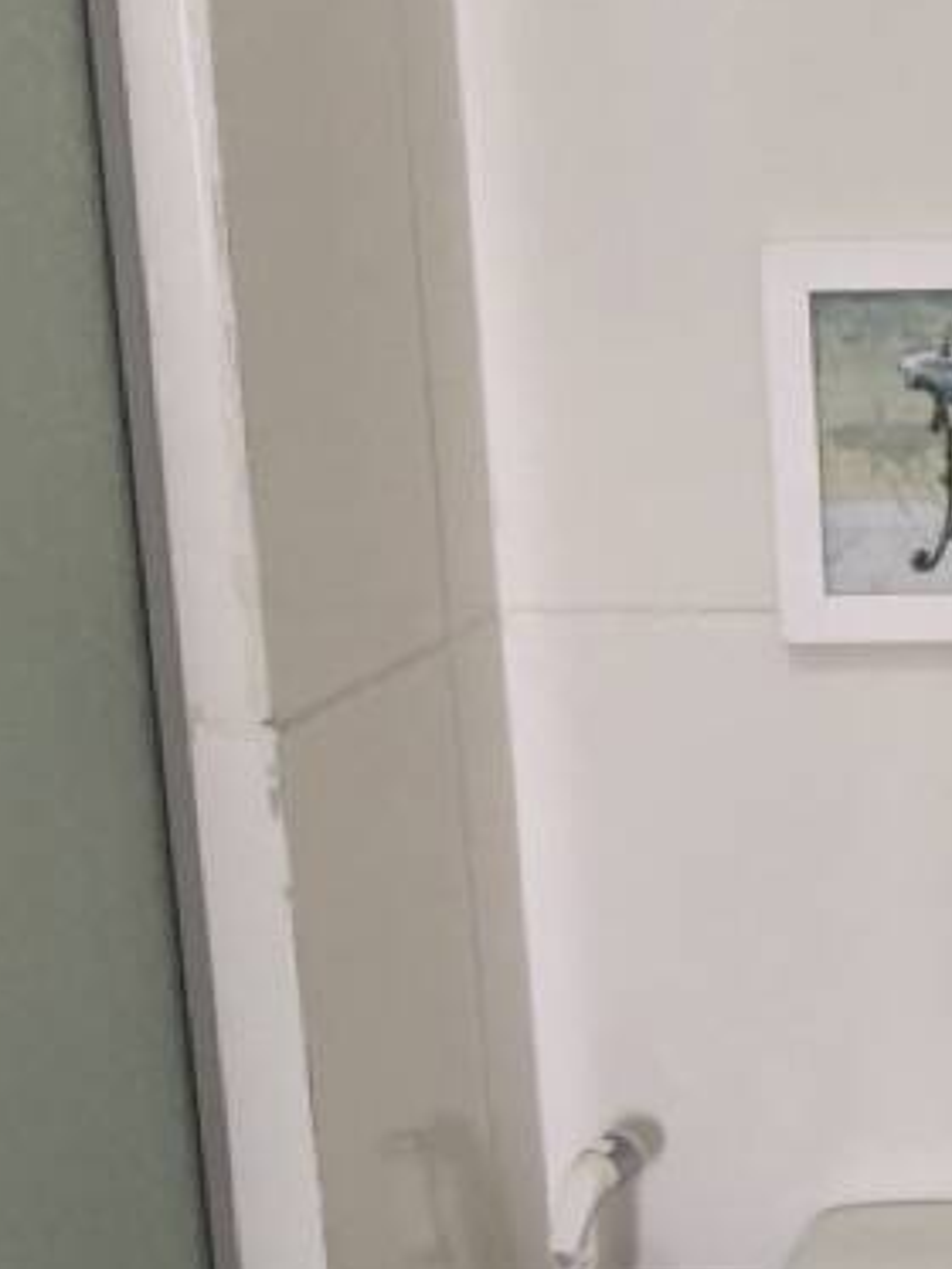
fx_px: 3518
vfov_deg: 19.9
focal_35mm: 96
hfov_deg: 14.9
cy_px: 1235
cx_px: 1142
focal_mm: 3.99
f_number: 1.8
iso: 40
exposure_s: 1/24
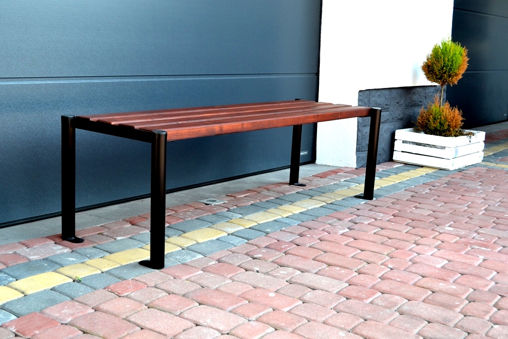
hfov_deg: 41.1
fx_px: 677
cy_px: 170
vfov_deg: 28.1
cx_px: 254
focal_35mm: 48
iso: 400
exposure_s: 1/125
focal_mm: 32
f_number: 5.6
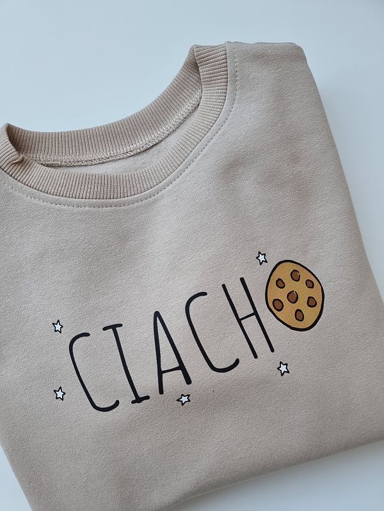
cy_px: 256
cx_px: 192
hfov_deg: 56.8
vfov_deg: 71.6
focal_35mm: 24
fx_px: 355
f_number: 1.8
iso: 200
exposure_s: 1/120
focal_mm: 6.7
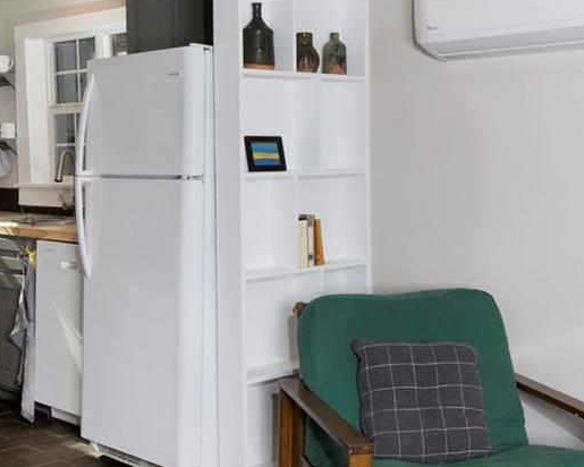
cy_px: 176
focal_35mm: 56
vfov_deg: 27.1
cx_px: 347
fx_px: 968
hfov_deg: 33.5
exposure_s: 1/25
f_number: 7.1
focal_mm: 15
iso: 160
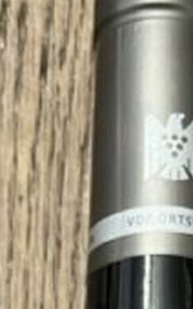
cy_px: 851
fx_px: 1399
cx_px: 164
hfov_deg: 7.9
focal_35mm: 166
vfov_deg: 10.1
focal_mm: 5.1
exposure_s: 1/33
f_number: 1.6
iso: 500
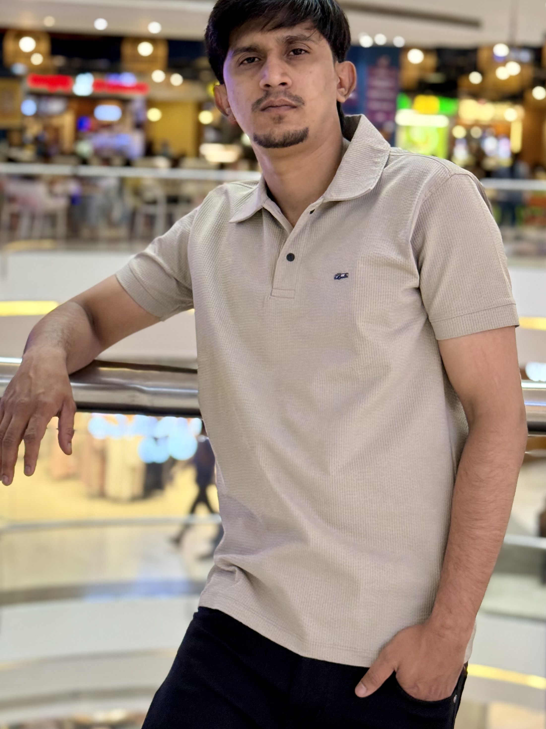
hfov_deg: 22.3
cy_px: 292
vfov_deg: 29.3
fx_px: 1388
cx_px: 256
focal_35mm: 66
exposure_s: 1/100
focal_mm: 6.76
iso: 125
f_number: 1.78
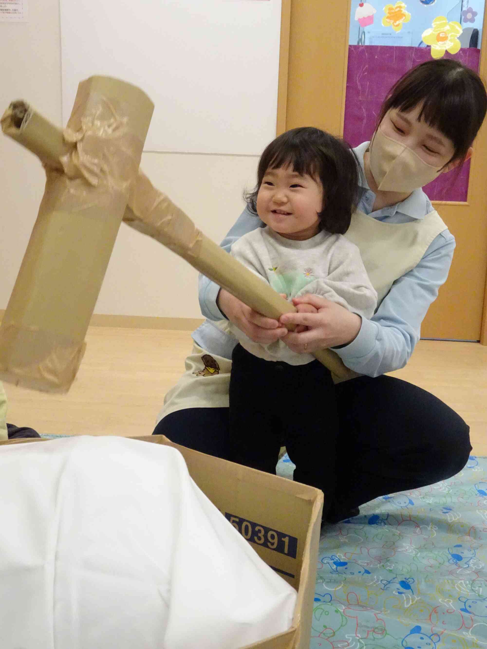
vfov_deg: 49.0
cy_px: 324
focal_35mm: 38
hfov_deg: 37.7
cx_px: 244
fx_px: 713
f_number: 4
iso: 1600
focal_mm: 6.6
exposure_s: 1/250
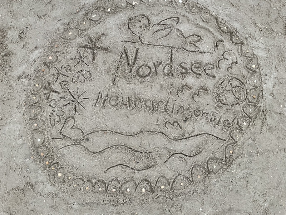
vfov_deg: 48.2
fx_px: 240
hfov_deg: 61.7
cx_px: 143
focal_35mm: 29
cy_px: 108
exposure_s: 1/370
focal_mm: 3
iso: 16
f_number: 1.8
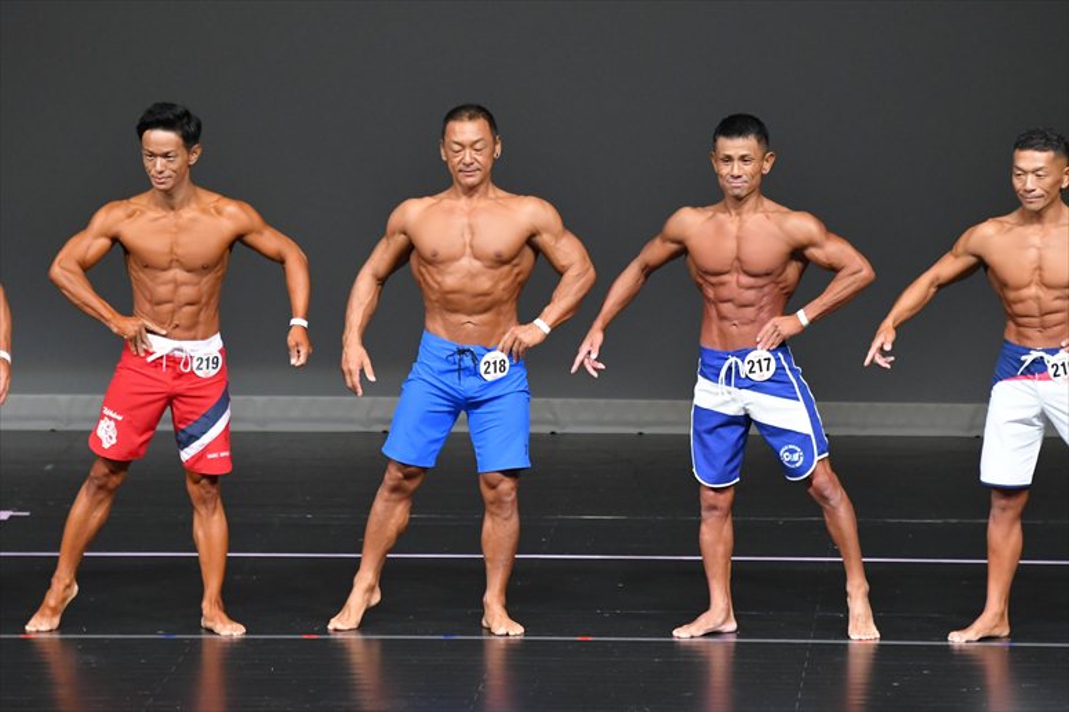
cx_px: 534
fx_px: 8904
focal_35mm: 300
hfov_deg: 6.9
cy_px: 356
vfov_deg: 4.6
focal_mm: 200
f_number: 5.6
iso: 4000
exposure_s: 1/400
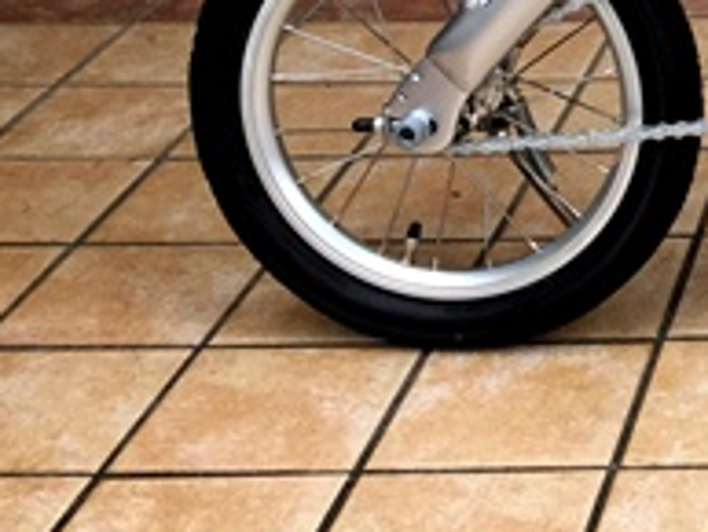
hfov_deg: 17.9
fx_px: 1965
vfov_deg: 14.2
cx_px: 1108
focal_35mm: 96
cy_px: -330
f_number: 2.2
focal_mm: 4.15
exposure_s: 1/221
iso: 32
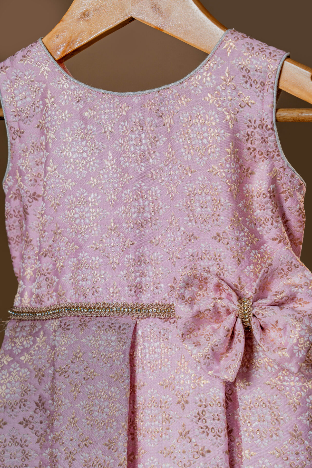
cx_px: 156
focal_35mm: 105
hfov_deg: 13.0
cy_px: 234
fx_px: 1365
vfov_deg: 19.5
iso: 50
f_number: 9
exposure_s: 1/250
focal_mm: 105
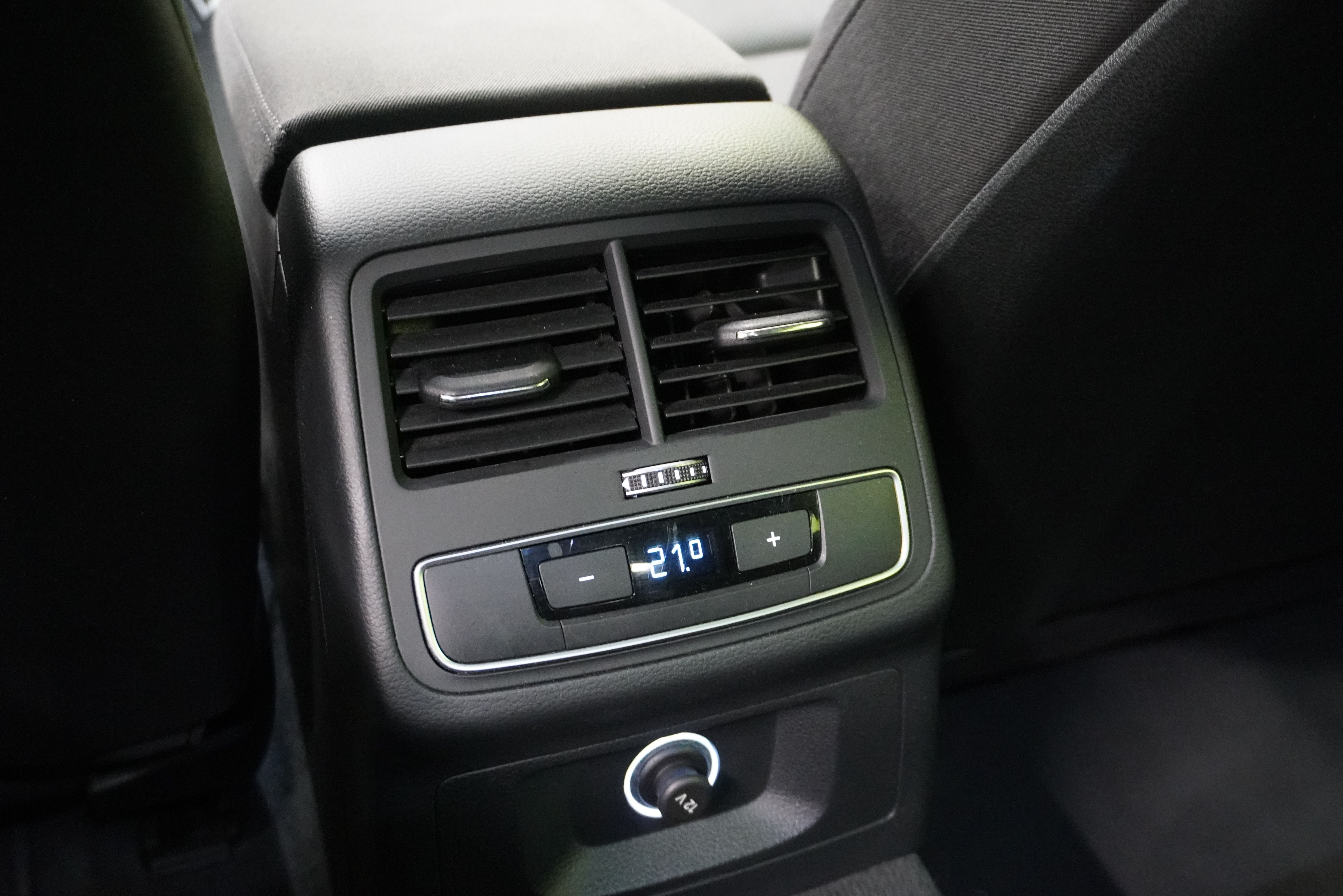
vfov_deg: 36.9
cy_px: 448
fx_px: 1343
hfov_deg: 53.1
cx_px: 672
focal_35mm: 36
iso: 6400
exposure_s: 1/30
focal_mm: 24
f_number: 4.5
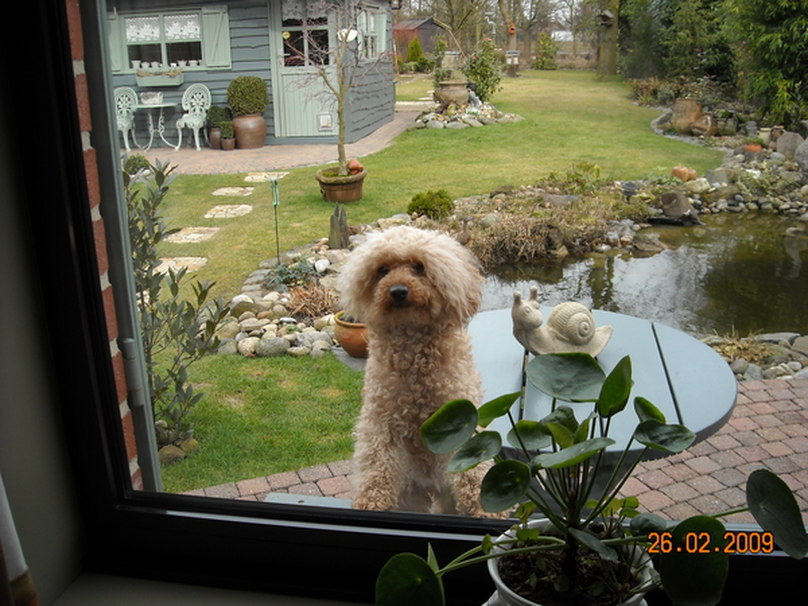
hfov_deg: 52.6
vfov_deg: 40.7
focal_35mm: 35
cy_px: 303
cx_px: 404
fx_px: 817
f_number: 2.8
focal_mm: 5.7
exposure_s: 1/176
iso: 64
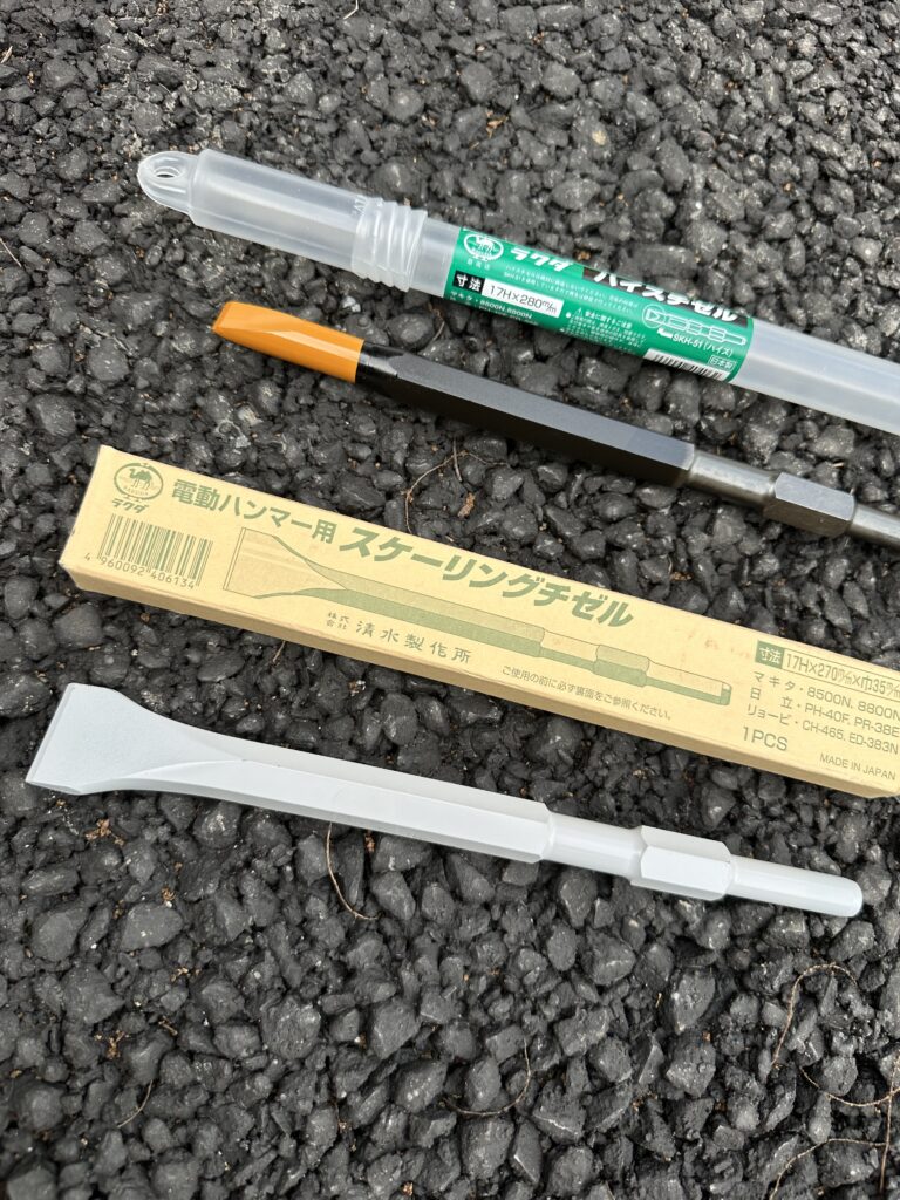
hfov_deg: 56.8
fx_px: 832
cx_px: 450
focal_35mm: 24
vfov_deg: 71.6
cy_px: 600
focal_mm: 6.86
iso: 80
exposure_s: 1/480
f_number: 1.78
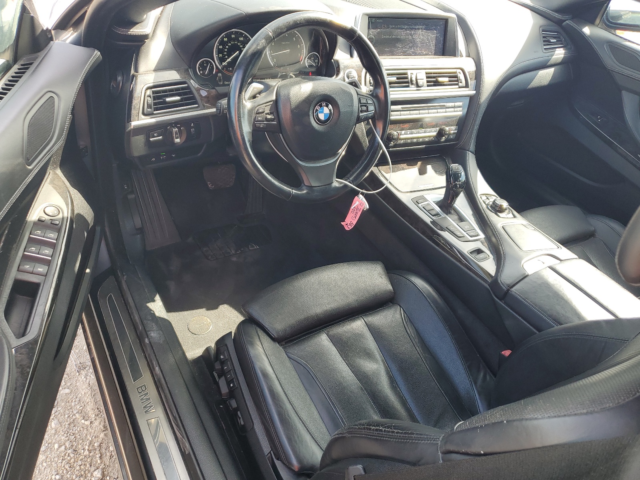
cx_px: 320
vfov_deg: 53.1
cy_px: 240
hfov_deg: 67.3
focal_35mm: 26
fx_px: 481
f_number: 1.5
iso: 50
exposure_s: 1/217
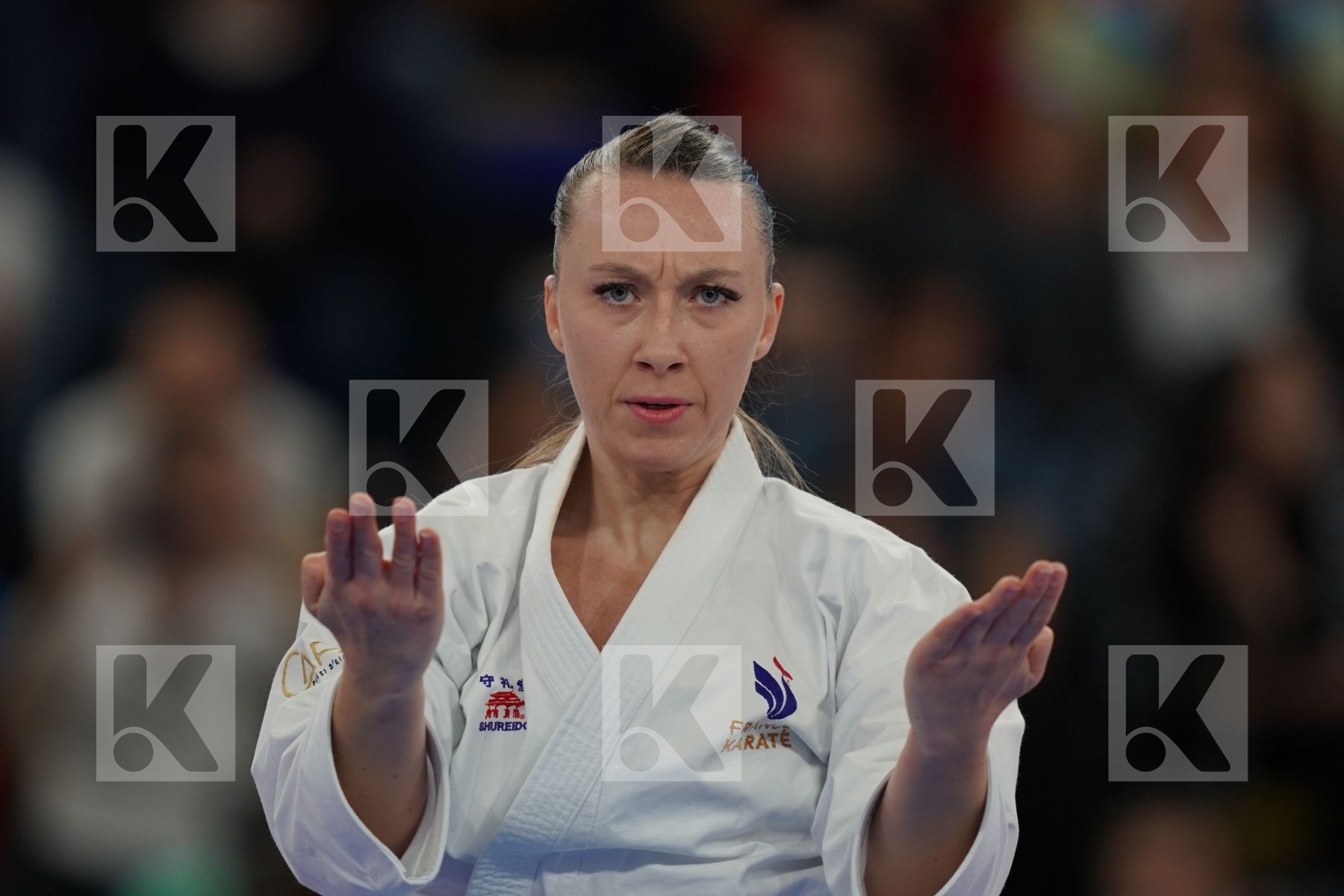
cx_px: 672
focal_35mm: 600
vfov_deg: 2.3
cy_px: 448
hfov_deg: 3.4
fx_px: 22398
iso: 800
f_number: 2.8
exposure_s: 1/500
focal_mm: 400
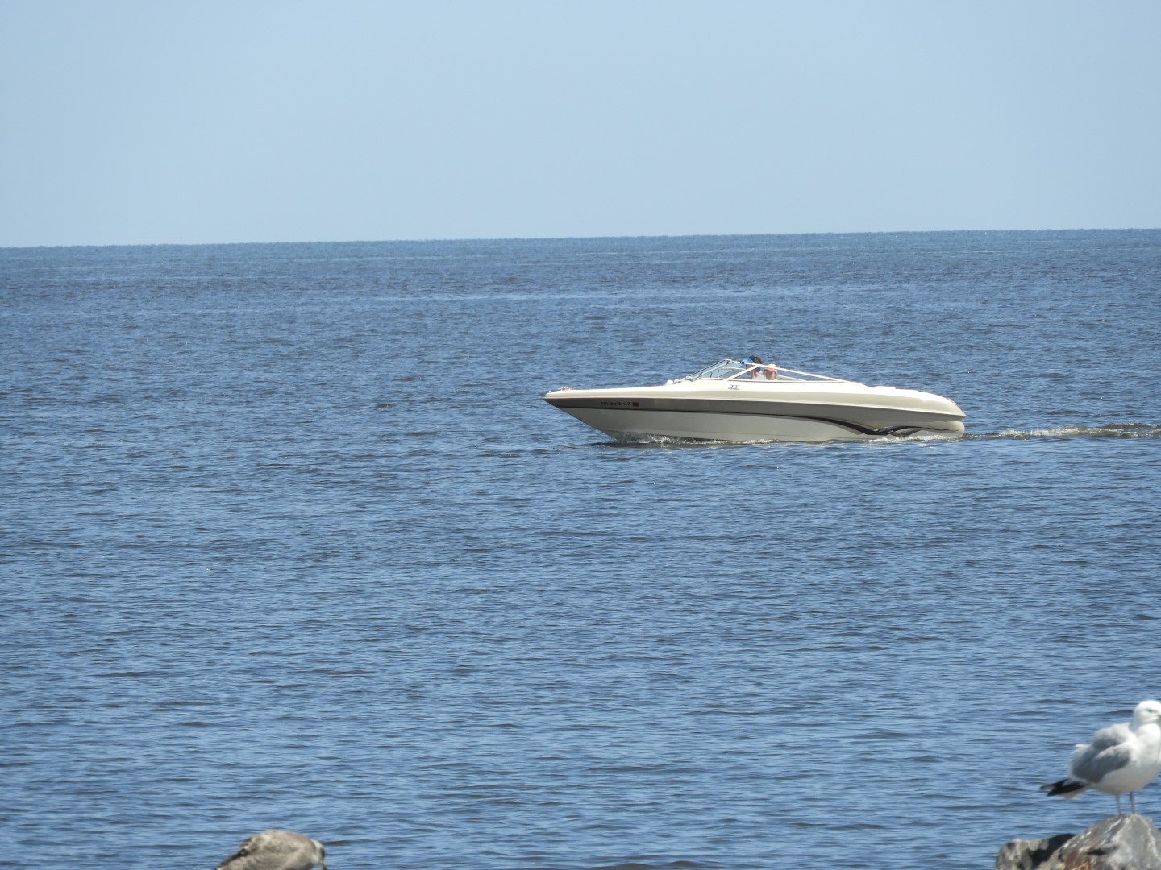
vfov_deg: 2.5
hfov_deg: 3.3
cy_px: 435
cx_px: 580
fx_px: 20124
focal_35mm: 600
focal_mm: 107.5
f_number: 5.6
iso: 100
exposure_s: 1/400
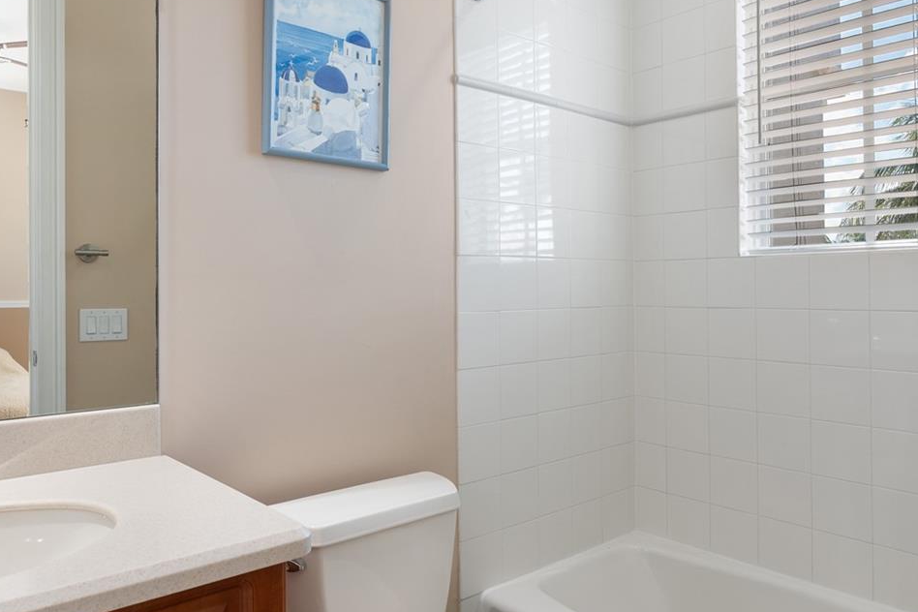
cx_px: 440
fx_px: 688
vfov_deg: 47.9
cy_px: 285
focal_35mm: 27
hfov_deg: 67.4
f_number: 9
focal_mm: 16
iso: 250
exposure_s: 1/20
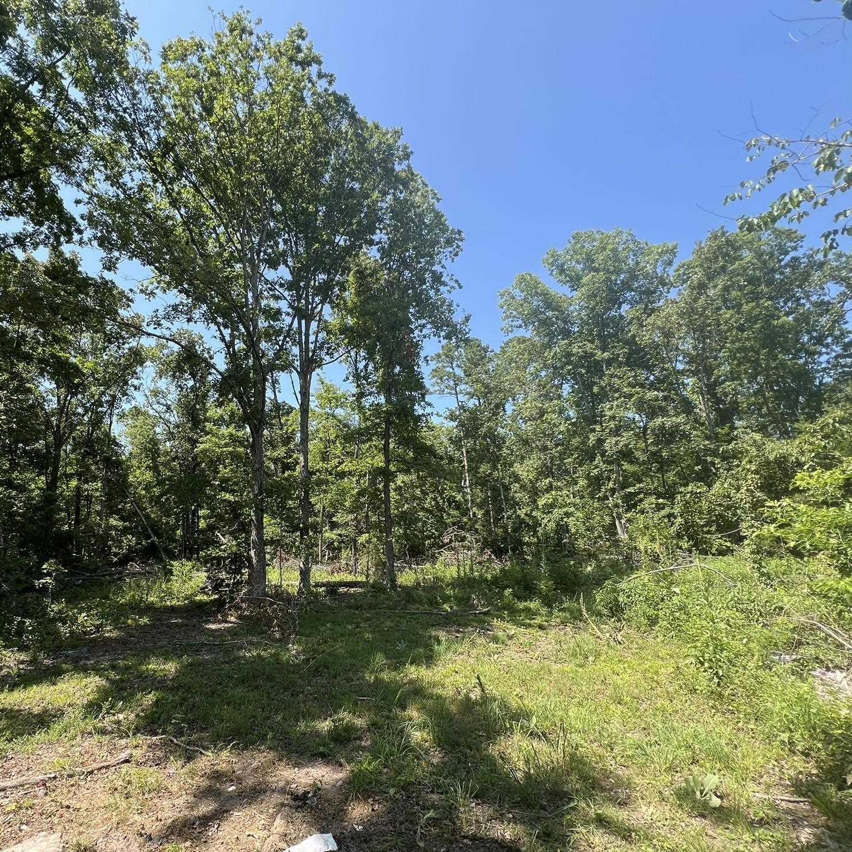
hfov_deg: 86.1
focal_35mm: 16
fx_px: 446
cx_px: 331
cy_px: 442
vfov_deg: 87.4
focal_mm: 1.57
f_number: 1.8
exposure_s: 1/419
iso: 32
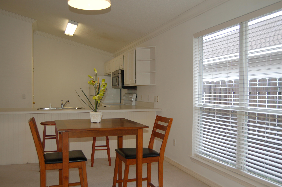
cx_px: 141
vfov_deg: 39.9
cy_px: 94
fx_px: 258
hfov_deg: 57.3
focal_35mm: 33
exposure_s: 1/100
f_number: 3.8
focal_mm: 22
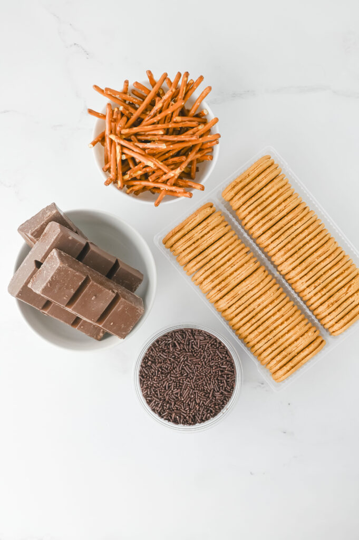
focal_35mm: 50
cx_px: 180
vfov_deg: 39.6
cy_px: 270
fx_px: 749
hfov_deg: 26.9
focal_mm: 50
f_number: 6.3
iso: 220
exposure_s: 1/100
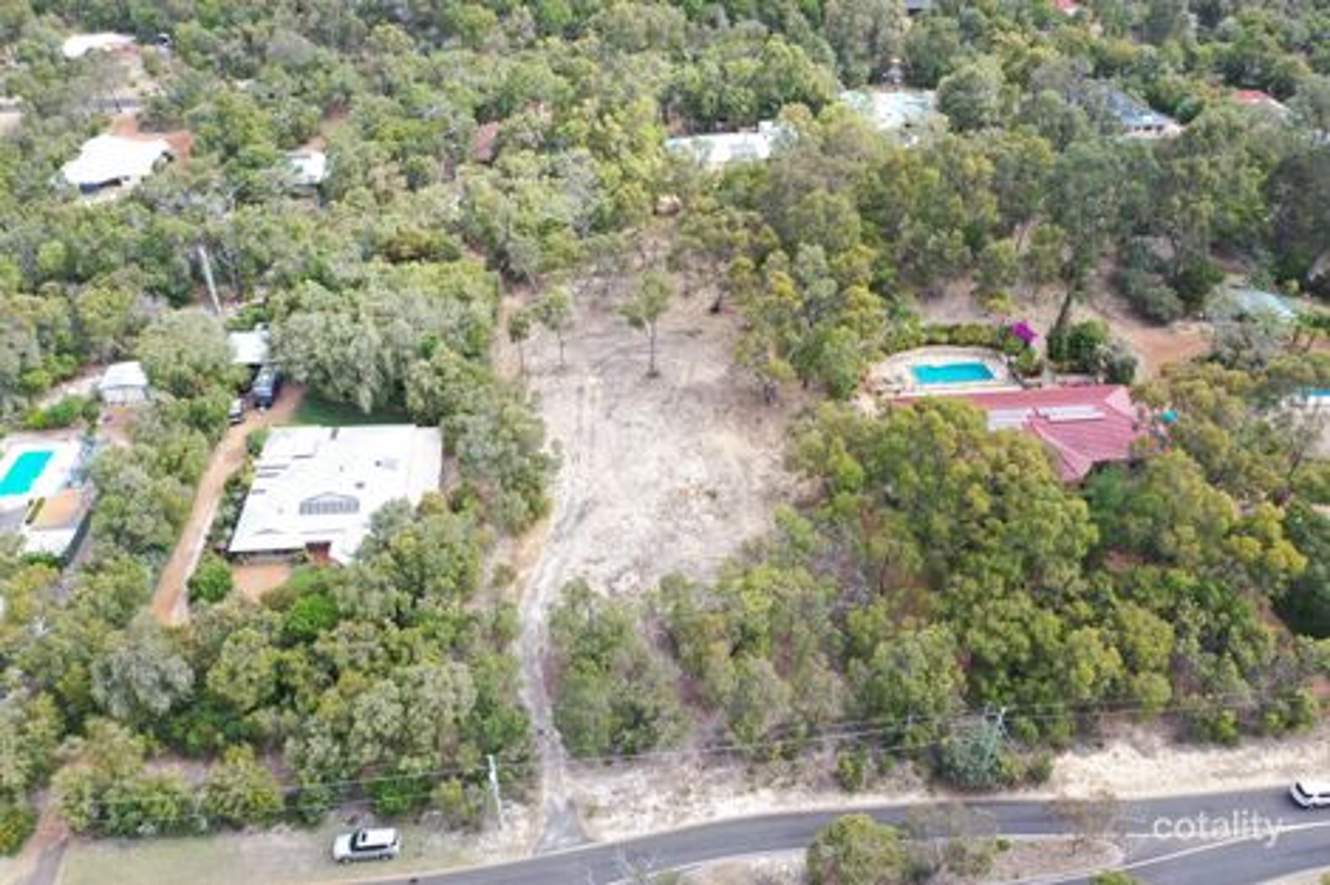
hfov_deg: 65.5
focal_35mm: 28
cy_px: 442
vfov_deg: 46.4
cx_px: 665
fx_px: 1034
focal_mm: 10.26
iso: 100
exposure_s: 1/160
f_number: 4.5
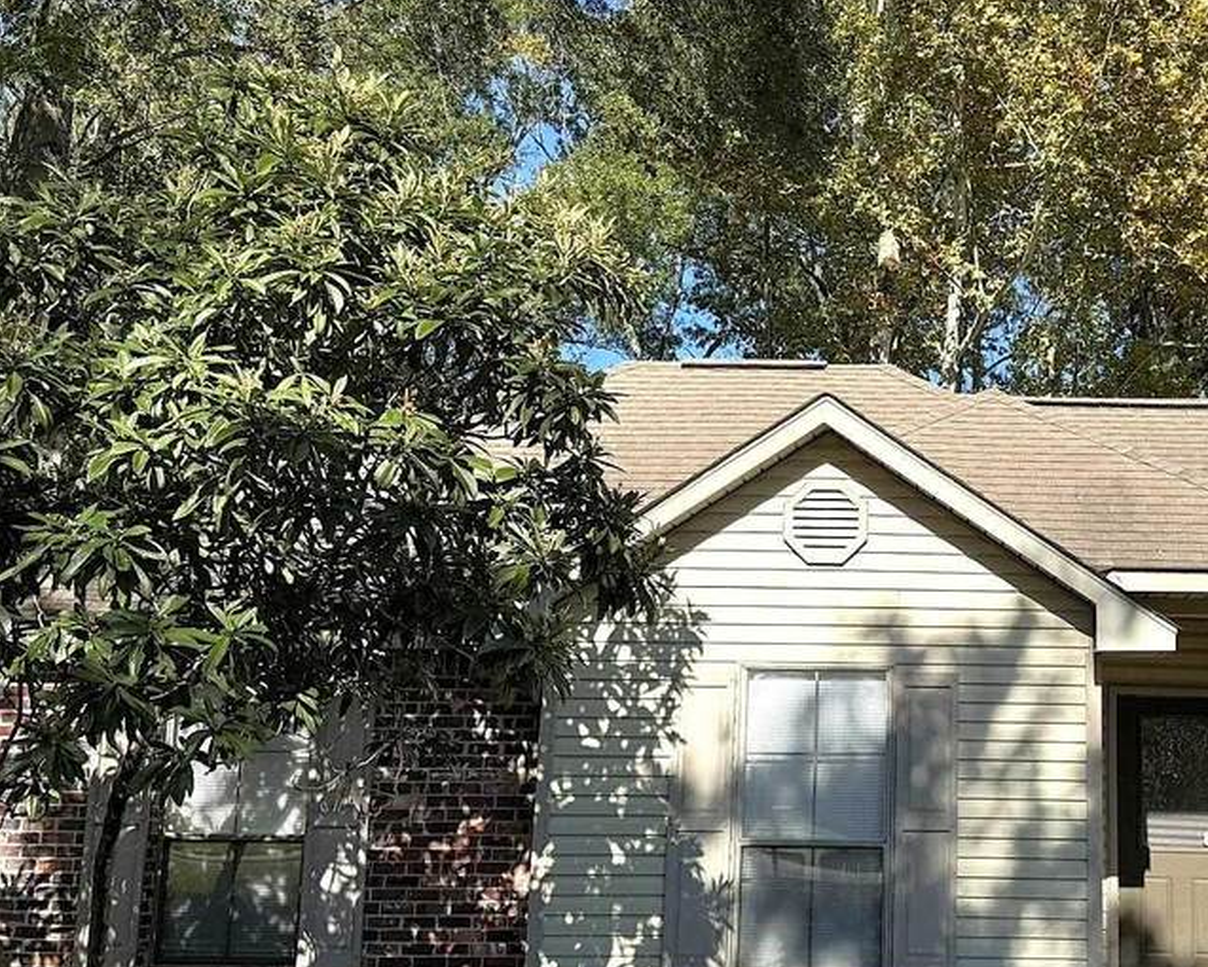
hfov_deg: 36.9
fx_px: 1752
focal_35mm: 49
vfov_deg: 30.9
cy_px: 499
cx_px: 939
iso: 80
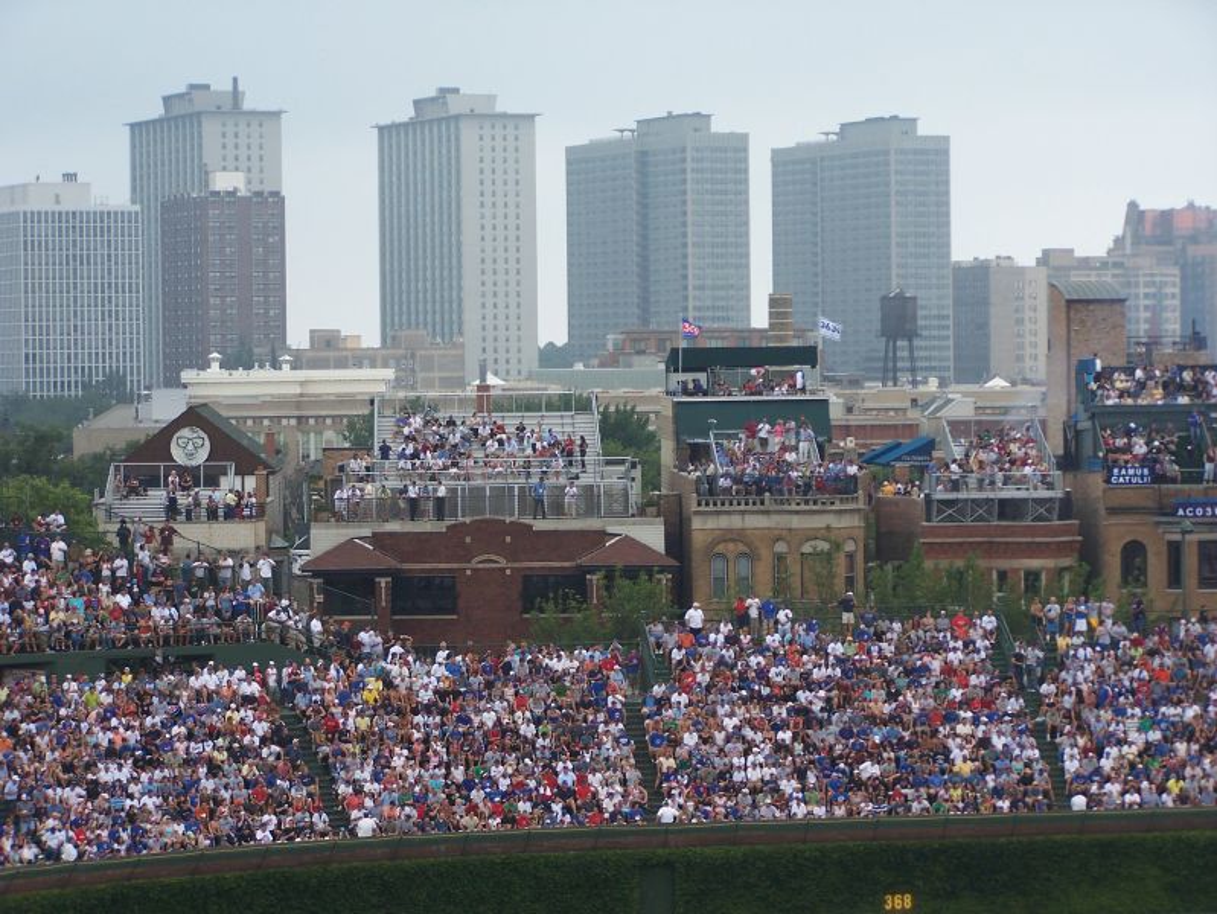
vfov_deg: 12.7
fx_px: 4115
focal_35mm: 117
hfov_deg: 16.8
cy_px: 457
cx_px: 608
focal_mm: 19.4
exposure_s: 1/350
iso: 80
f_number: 3.2
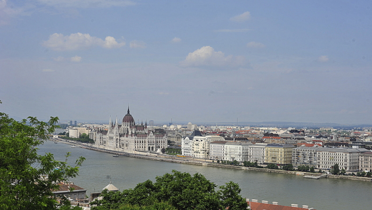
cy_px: 104
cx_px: 186
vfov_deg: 22.7
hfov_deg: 39.2
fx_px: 523
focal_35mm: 53
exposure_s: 1/800
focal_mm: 50
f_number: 8
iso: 200
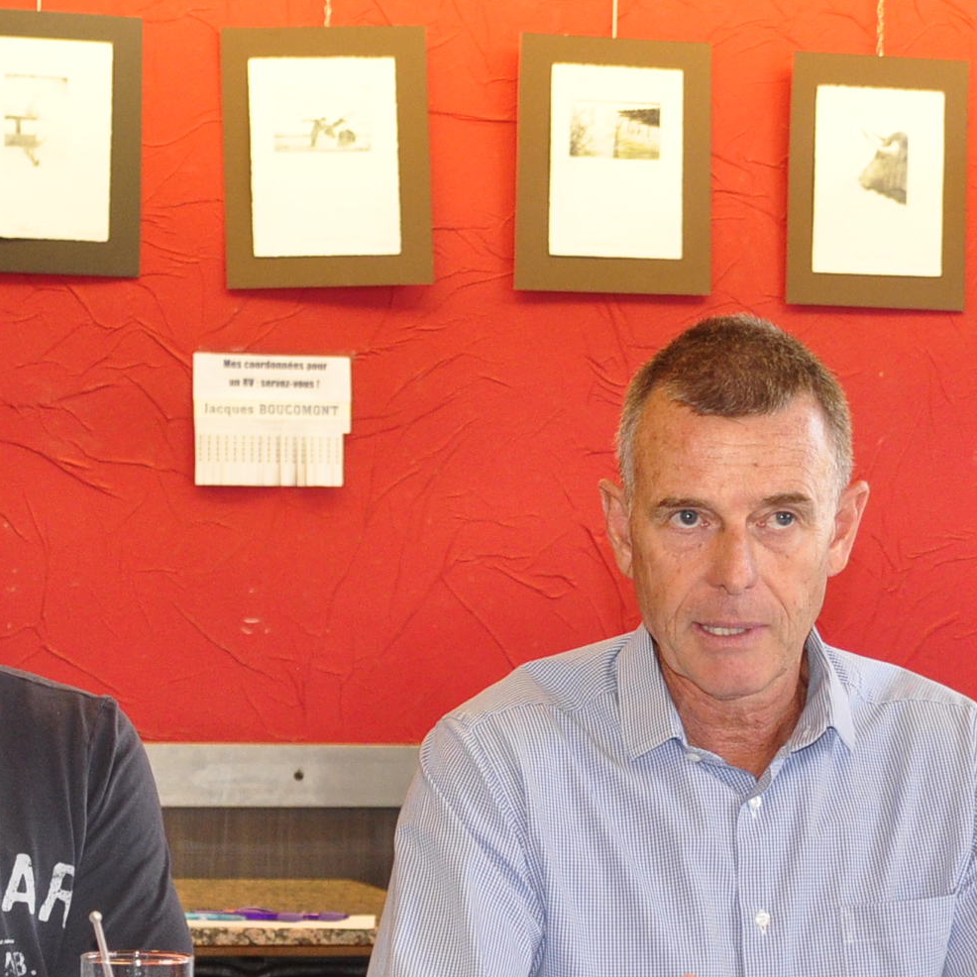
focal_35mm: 108
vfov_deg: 16.0
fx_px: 3449
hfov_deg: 16.1
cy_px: 794
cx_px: 398
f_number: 4
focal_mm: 26
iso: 800
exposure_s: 1/30
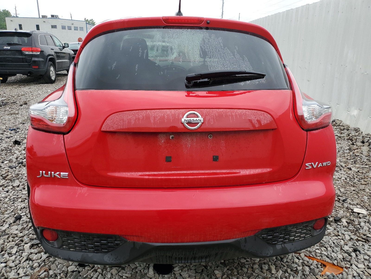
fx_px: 279
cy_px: 140
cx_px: 186
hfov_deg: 67.3
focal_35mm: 26
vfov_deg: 53.1
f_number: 1.5
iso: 50
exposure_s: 1/455
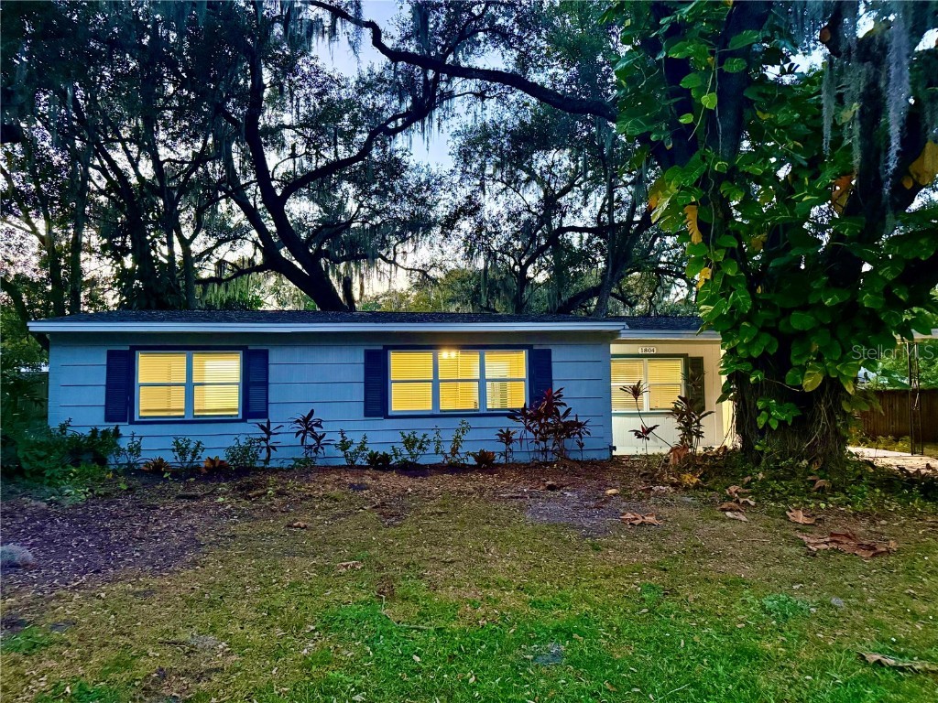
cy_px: 352
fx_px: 650
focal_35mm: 24
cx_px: 469
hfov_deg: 71.6
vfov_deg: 56.8
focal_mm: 6.76
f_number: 1.78
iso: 1000
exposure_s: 1/40
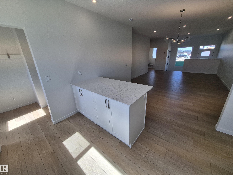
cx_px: 116
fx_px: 88
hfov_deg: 106.2
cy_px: 88
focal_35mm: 13
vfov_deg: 89.9
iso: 50
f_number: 2.2
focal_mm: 1.74
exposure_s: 1/483
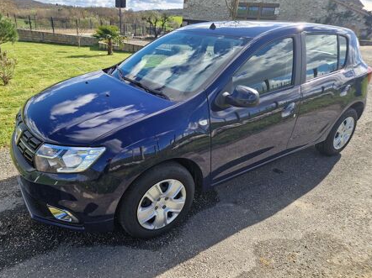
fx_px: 269
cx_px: 179
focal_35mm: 25
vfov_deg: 54.8
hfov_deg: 69.4
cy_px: 148
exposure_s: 1/676
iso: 50
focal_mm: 5.4
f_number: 1.8
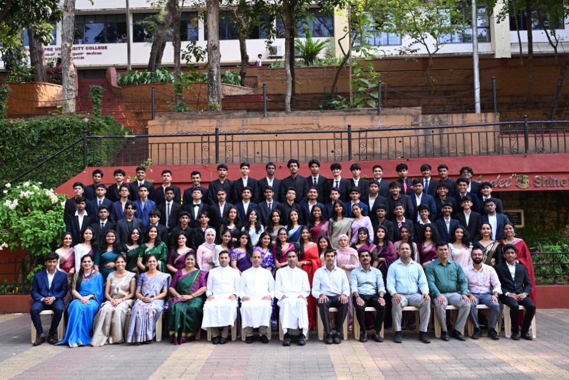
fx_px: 530
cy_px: 190
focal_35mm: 34
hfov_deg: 56.5
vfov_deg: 39.4
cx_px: 284
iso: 1000
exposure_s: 1/200
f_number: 9
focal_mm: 33.5
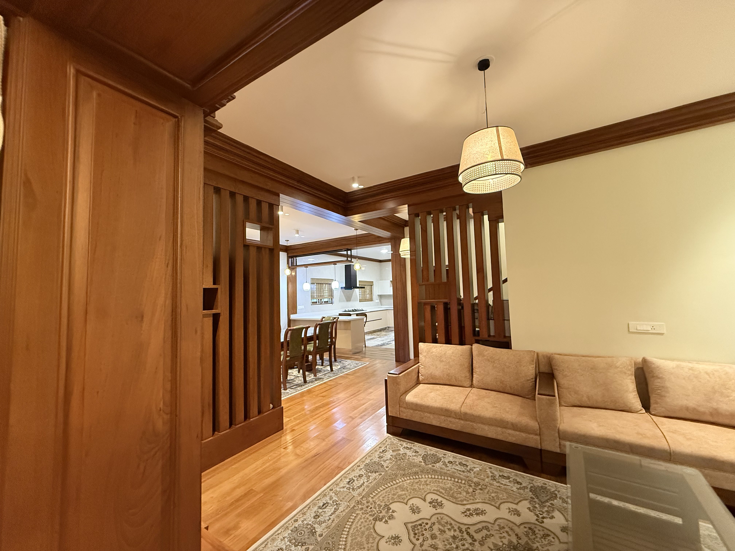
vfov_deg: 85.7
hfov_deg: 102.1
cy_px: 276
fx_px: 297
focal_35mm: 14
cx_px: 368
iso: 640
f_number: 2.2
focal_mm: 2.22
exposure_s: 1/50
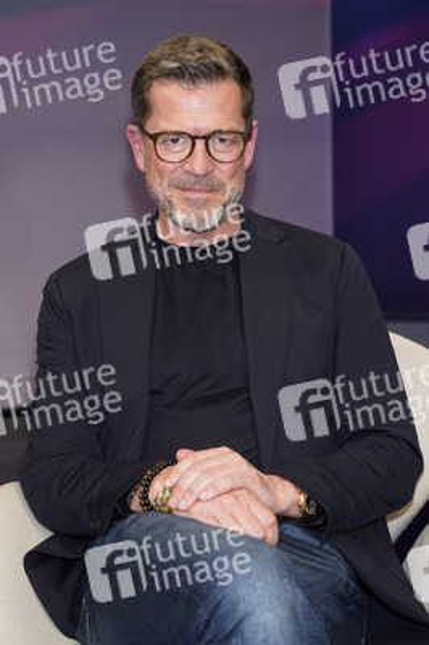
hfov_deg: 21.2
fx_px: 1146
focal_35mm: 64
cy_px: 322
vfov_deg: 31.4
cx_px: 214
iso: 2000
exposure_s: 1/160
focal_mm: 64
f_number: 5.6
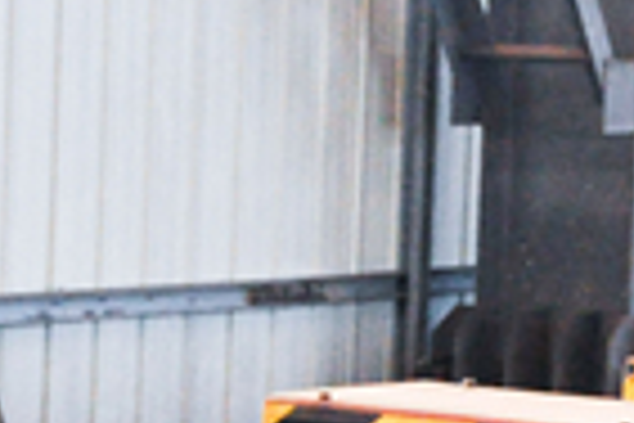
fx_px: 5899
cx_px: 1012
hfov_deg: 6.1
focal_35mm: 335
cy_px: 338
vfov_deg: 4.1
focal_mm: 42
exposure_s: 1/80
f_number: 5.6
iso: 1600
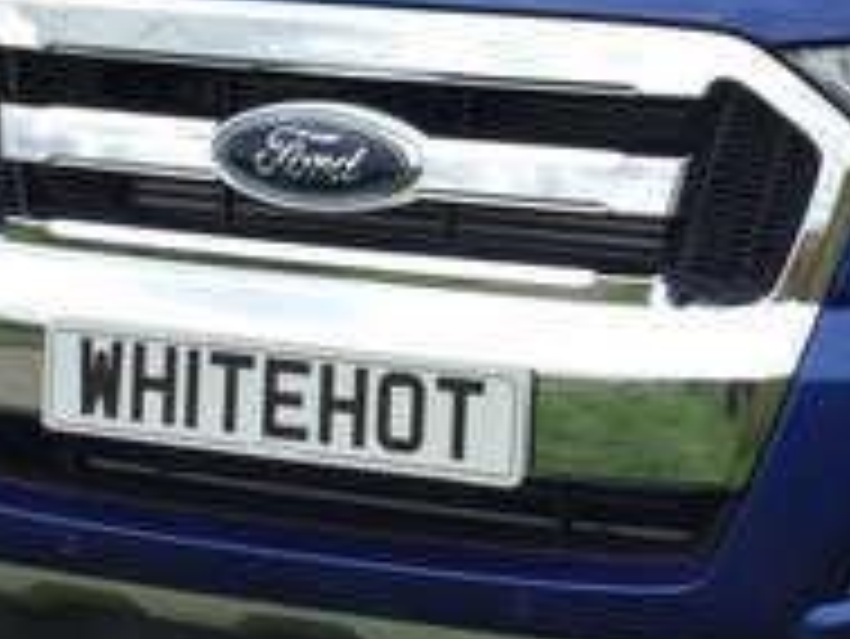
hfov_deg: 18.5
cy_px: 153
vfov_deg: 14.1
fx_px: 2580
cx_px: 679
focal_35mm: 105
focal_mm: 3.3
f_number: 2.4
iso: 25
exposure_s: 1/582
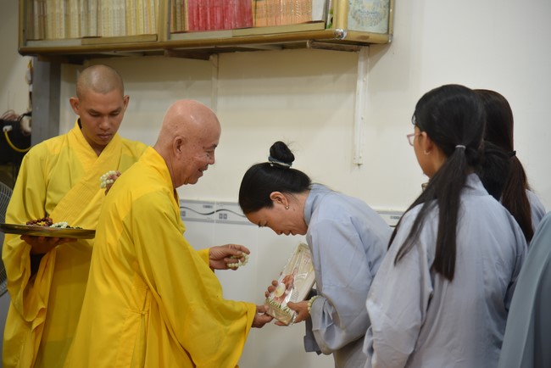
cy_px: 184
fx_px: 1684
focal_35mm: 110
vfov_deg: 12.5
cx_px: 276
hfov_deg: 18.6
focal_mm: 110
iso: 1250
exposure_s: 1/125
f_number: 4
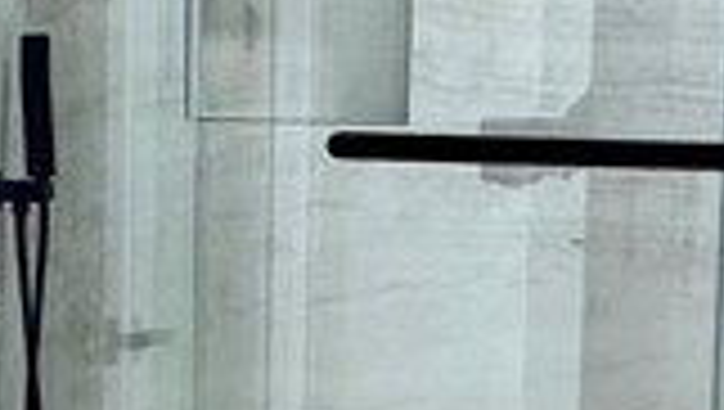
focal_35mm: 97
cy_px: 324
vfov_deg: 12.5
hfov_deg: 22.0
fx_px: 1864
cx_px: 405
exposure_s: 1/120
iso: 200
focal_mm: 2.22
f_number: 2.2
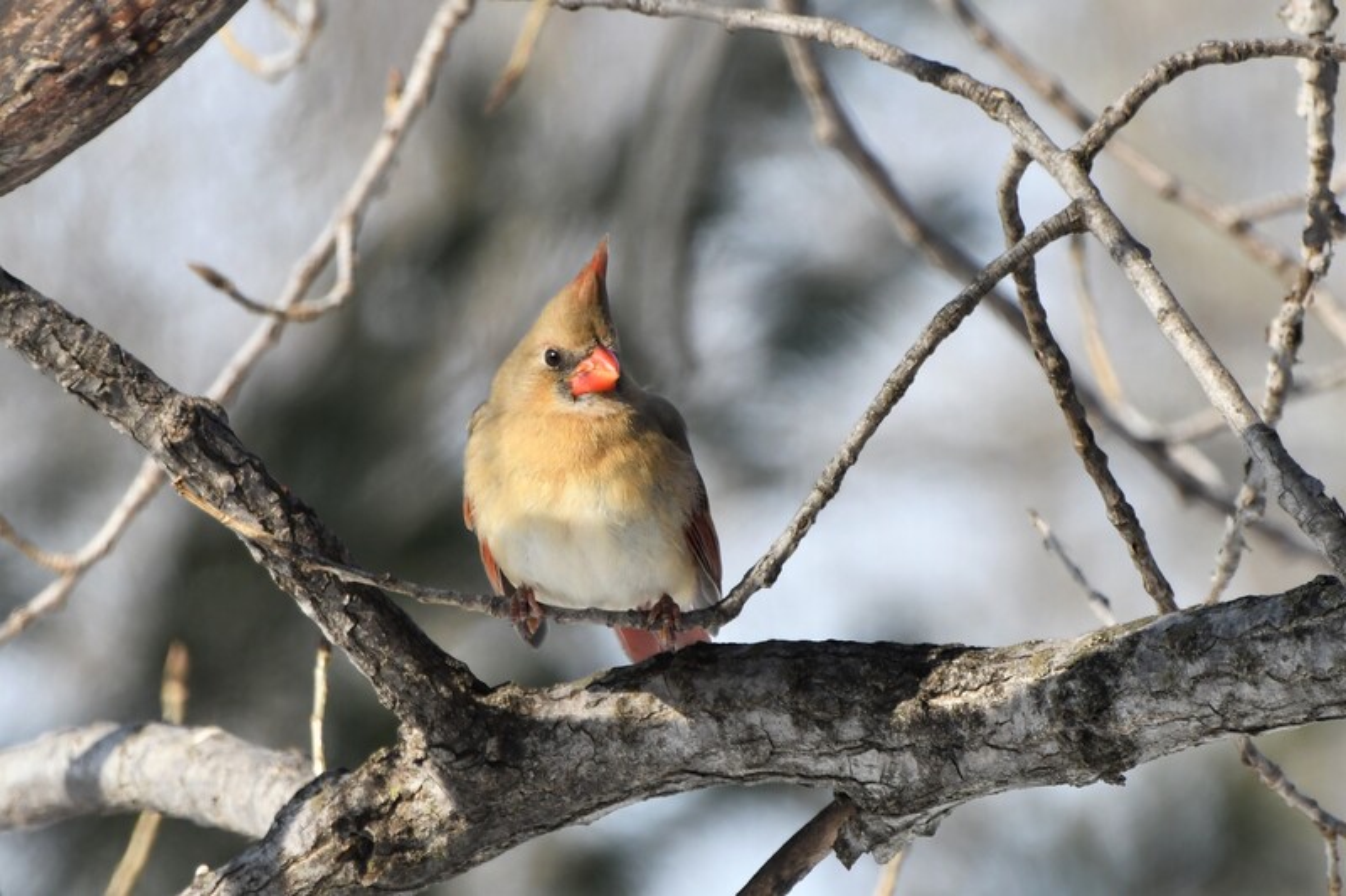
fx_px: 13456
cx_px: 673
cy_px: 448
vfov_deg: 3.8
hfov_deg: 5.7
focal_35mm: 360
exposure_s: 1/1000
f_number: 8
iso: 400
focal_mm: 240
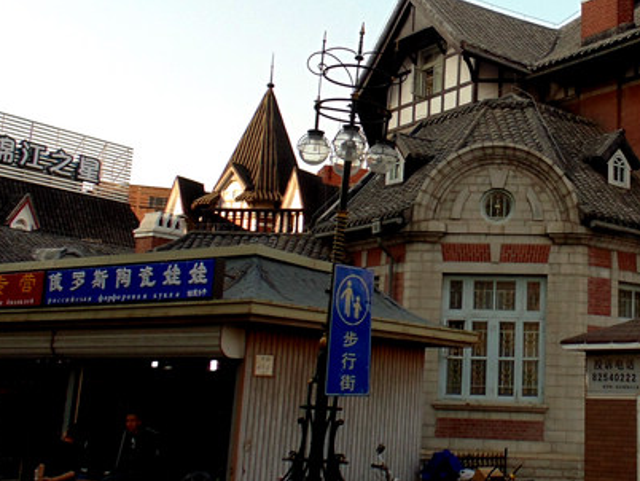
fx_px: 943
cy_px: 161
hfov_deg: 36.3
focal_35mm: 51
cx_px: 502
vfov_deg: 28.4
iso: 80
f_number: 3.1
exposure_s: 1/400
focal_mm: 4
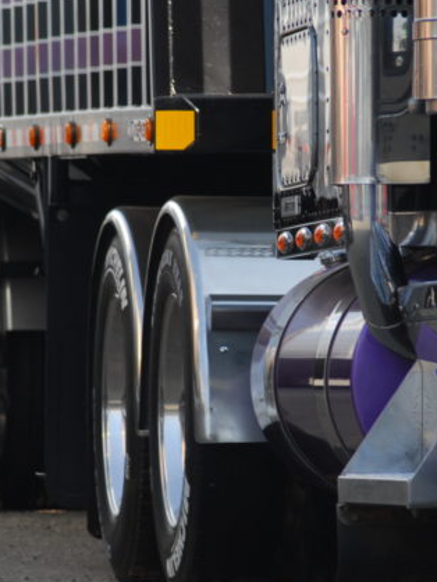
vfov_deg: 3.8
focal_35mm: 524
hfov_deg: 2.8
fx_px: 8811
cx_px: 216
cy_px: 299
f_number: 5.6
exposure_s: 1/250
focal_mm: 190
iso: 200
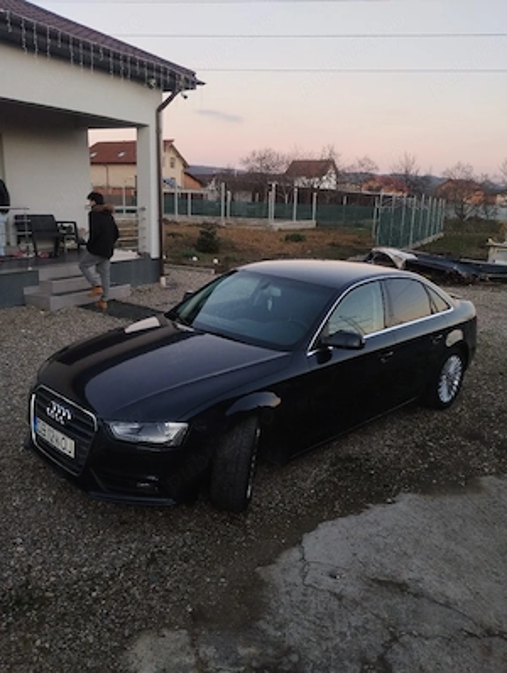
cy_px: 336
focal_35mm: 28
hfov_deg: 49.9
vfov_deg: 63.4
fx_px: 545
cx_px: 254
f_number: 1.8
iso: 216
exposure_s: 1/50
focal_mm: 4.27
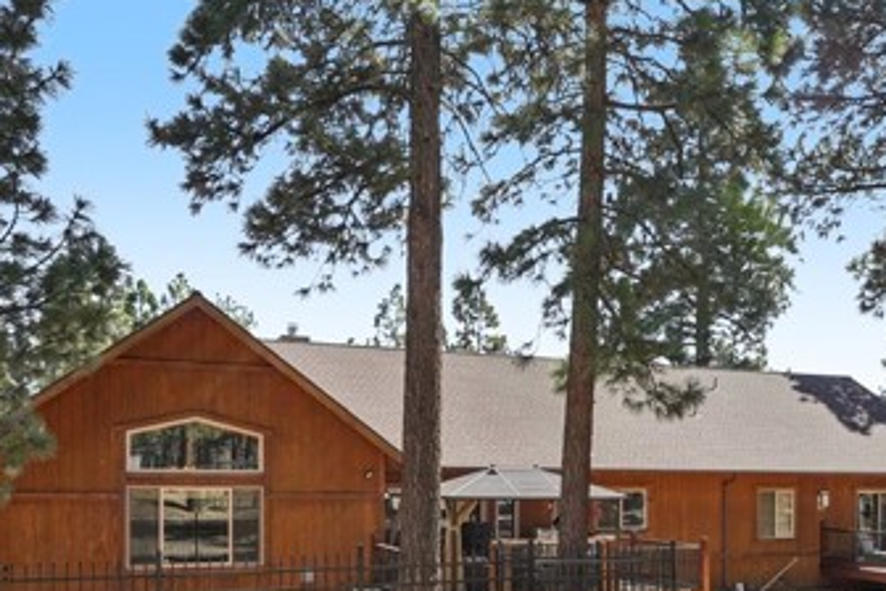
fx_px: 1008
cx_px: 564
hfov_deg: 46.9
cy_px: 512
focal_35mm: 41
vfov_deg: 31.4
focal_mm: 21.5
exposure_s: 1/500
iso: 400
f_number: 8
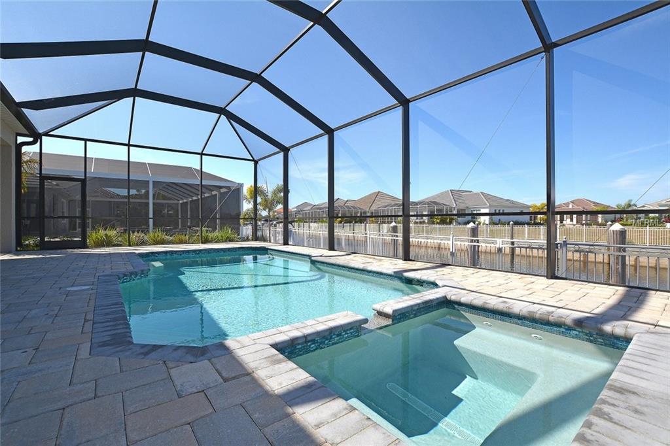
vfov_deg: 77.3
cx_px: 335
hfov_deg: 100.4
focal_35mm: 15
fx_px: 279
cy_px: 223
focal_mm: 10
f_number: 8
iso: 100
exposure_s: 1/200
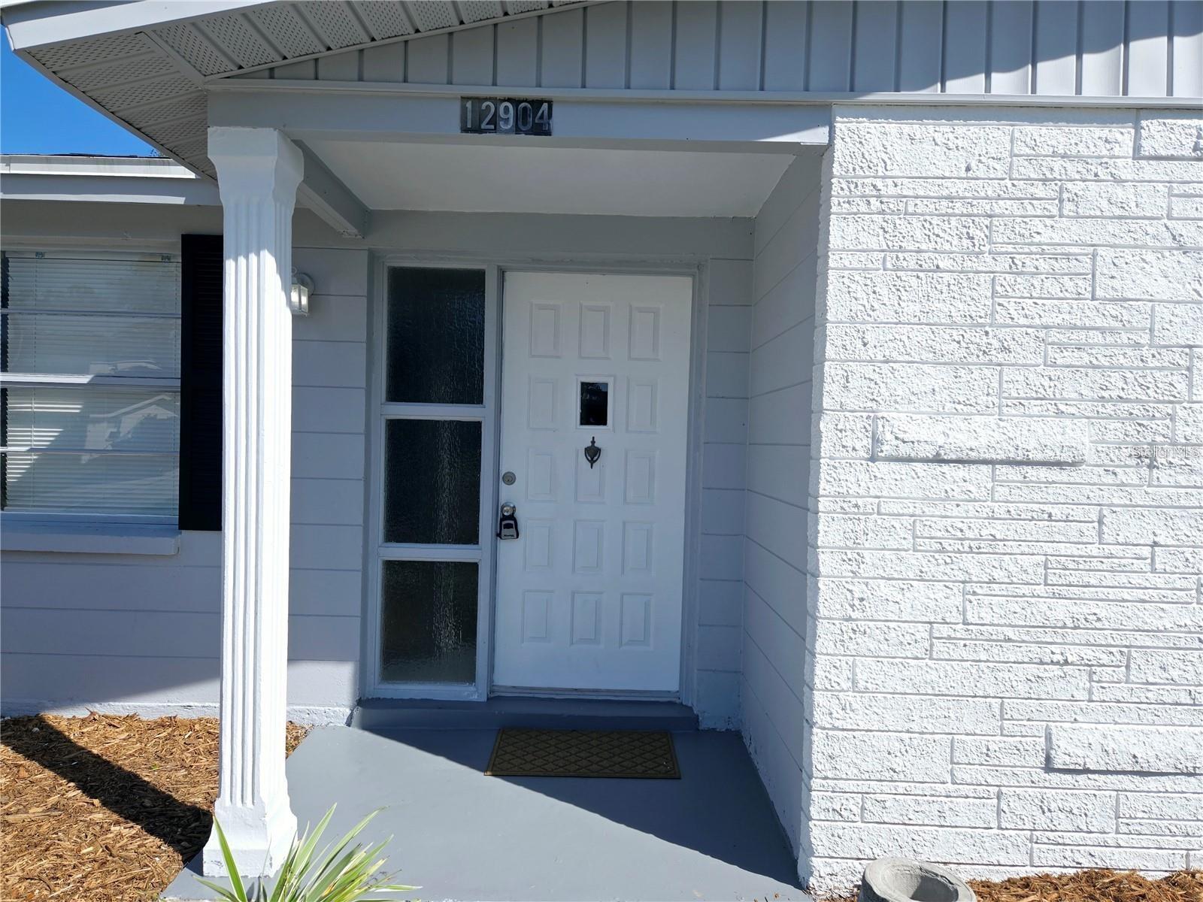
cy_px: 451
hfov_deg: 73.9
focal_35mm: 23
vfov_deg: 58.9
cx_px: 602
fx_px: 799
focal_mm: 5.4
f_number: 1.8
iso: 25
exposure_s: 1/2671
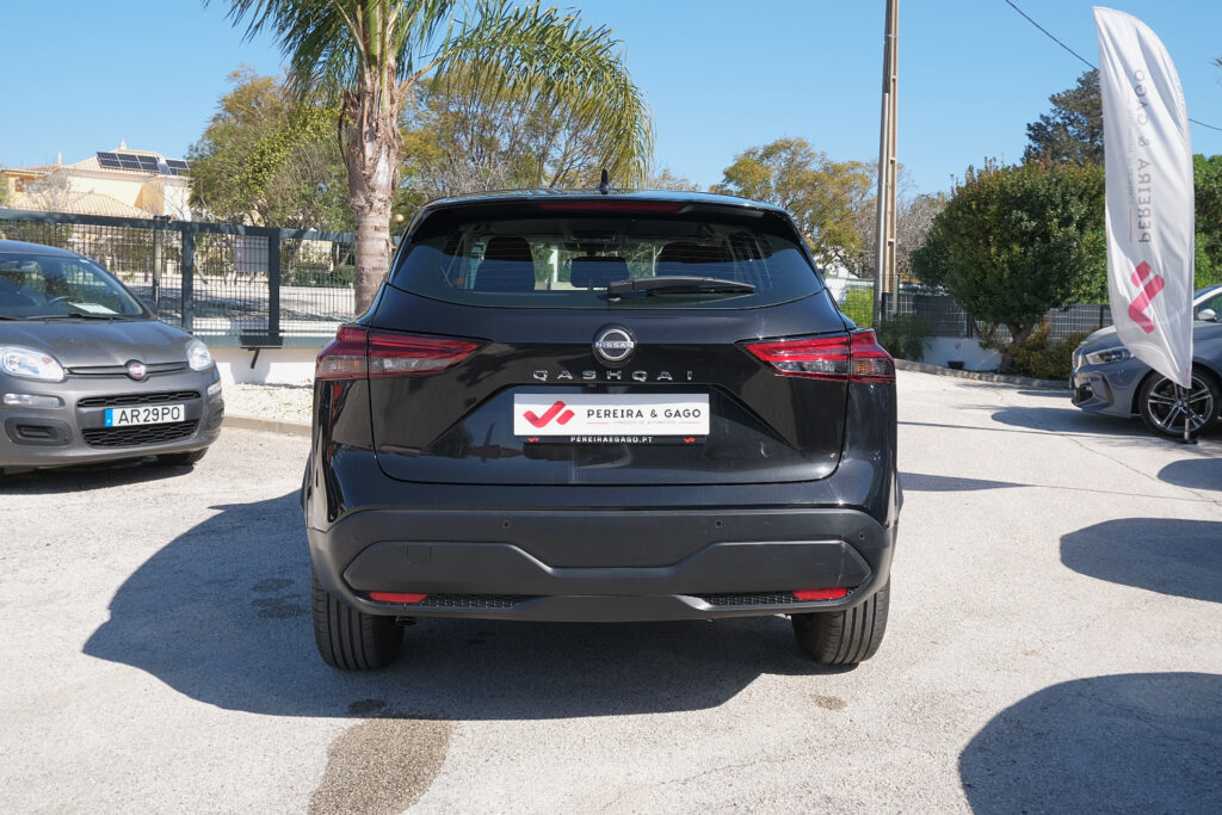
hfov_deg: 61.9
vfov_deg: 43.6
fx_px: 1018
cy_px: 408
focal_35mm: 30
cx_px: 611
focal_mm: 20.3
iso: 160
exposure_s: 1/160
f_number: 9
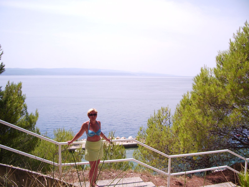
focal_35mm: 35
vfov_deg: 40.7
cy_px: 94
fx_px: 252
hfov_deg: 52.6
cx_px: 124
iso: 80
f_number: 4.3
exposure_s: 1/500
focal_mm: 5.8
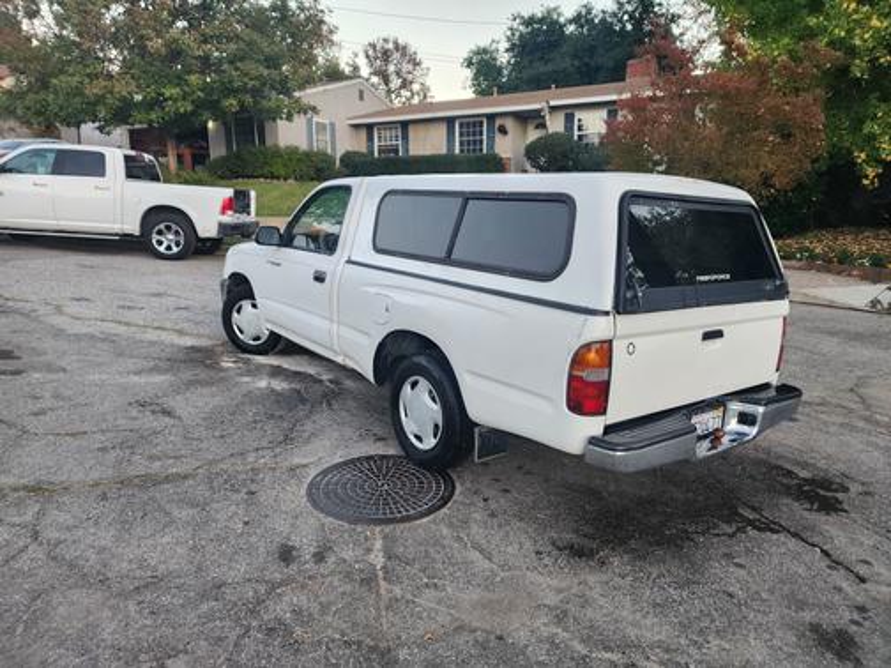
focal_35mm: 23
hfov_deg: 73.9
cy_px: 334
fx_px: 592
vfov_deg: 58.9
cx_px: 446
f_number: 1.8
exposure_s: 1/180
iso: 160
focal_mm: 6.4
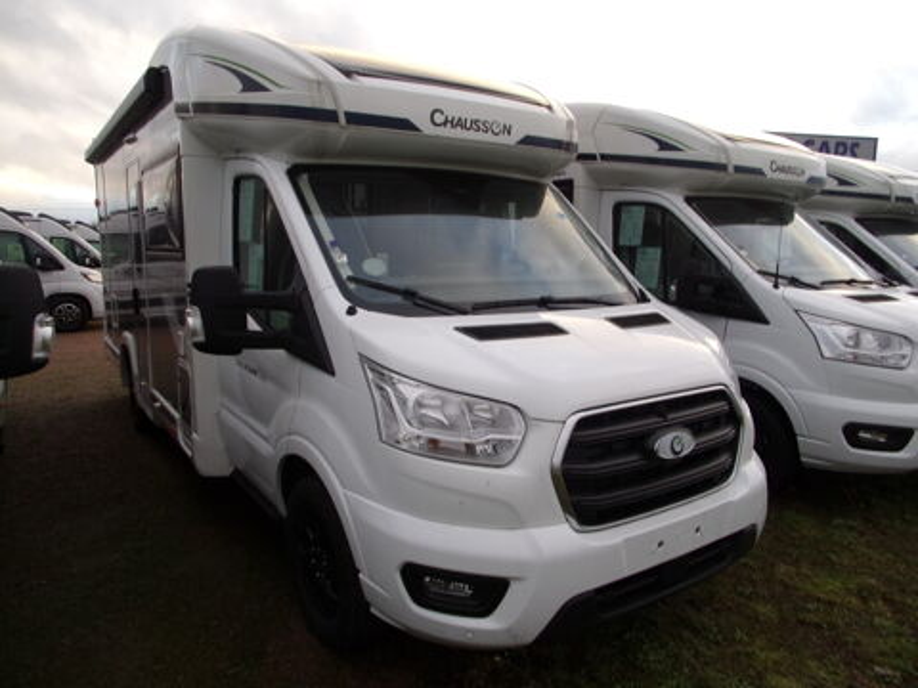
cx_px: 459
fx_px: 663
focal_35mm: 25
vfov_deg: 54.9
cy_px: 344
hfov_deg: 69.4
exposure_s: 1/70
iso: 80
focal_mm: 4.5
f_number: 3.6
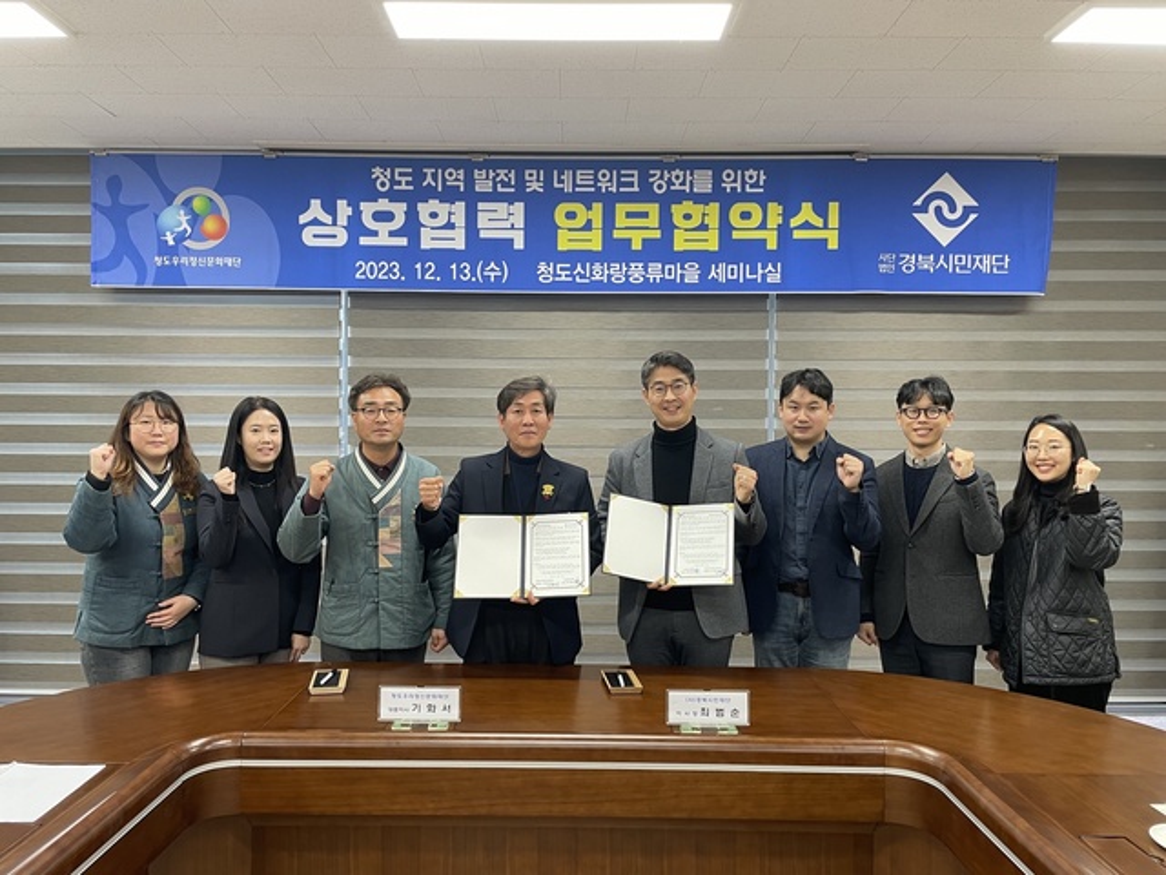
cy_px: 438
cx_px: 583
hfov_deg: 67.3
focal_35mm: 26
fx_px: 876
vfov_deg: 53.1
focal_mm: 4.2
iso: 100
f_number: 1.6
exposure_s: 1/60
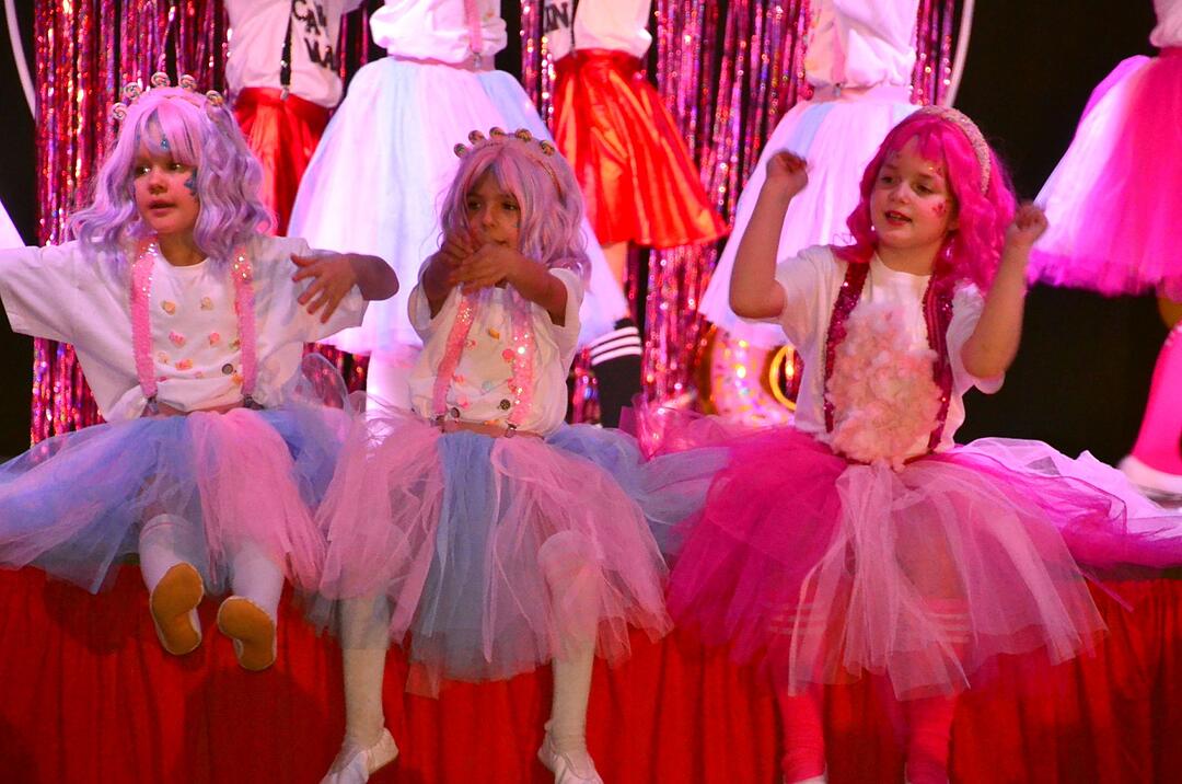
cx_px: 591
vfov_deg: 5.4
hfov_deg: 8.1
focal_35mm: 255
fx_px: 8358
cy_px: 392
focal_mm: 170
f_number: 6.3
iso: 3200
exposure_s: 1/80
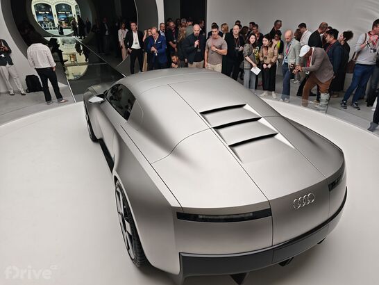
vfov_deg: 58.9
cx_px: 190
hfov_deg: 73.9
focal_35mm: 23
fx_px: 252
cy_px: 142
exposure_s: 1/97.5
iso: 80
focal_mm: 8.72
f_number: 1.63
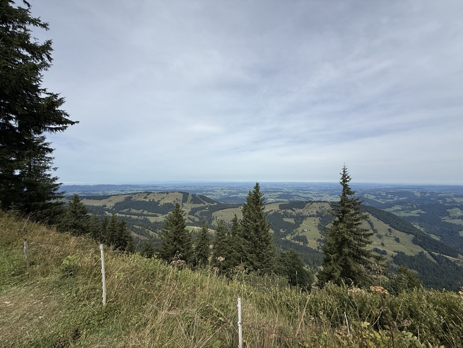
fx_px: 187
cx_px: 232
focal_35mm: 14
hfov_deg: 102.1
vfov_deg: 85.7
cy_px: 174
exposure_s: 1/3289
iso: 50
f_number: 2.2
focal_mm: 2.22
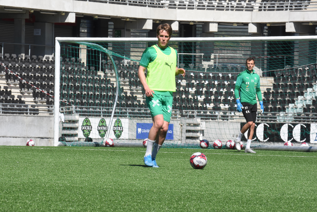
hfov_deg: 6.9
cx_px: 158
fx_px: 2641
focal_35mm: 300
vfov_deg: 4.6
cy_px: 106
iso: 800
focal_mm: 200
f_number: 22
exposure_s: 1/320
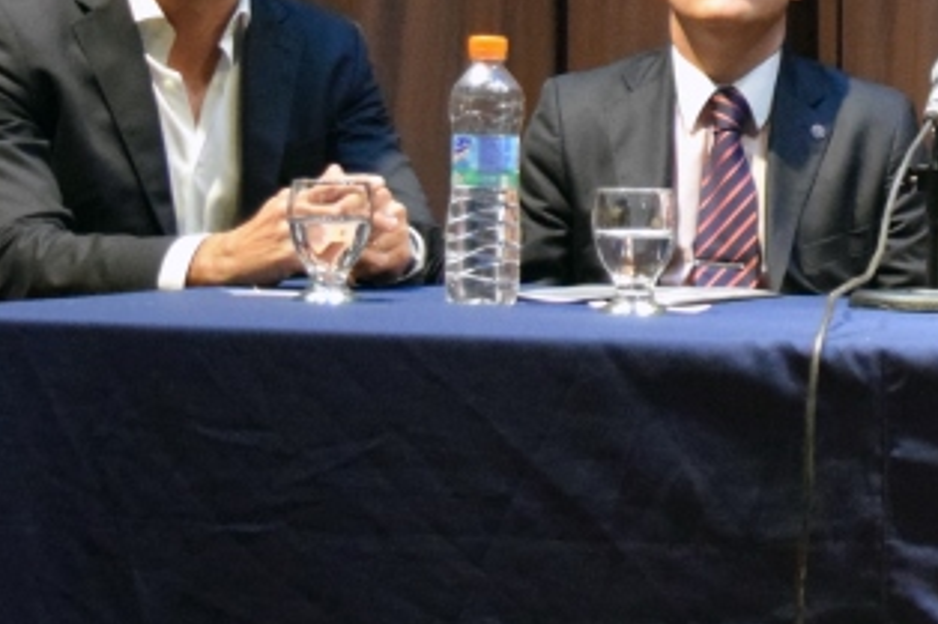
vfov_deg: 12.1
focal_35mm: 113
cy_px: 52
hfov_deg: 16.8
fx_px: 2933
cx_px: 1329
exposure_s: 1/60
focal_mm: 23
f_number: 3.8
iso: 6400
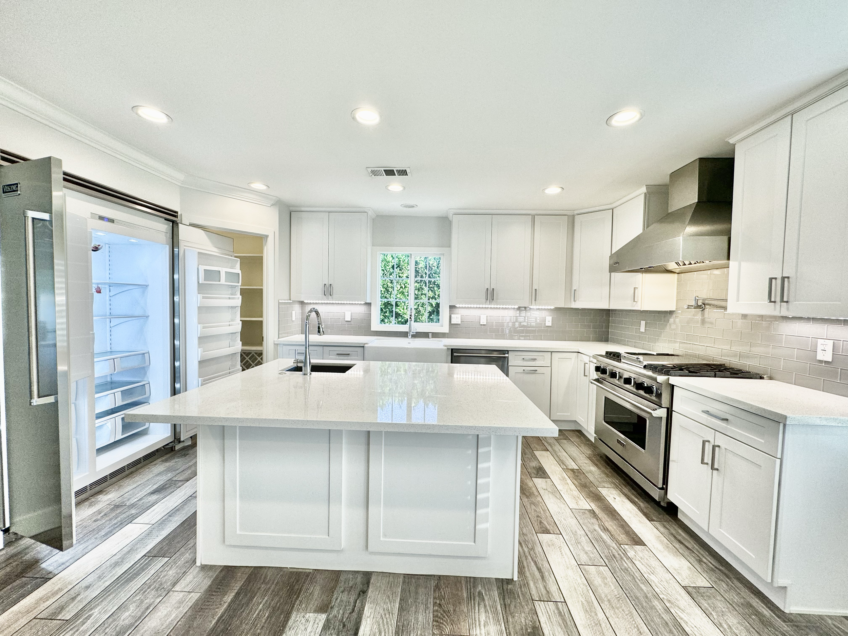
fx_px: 343
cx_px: 424
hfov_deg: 102.1
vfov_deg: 85.7
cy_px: 318
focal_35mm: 14
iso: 80
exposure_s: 1/120
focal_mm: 2.22
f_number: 2.2
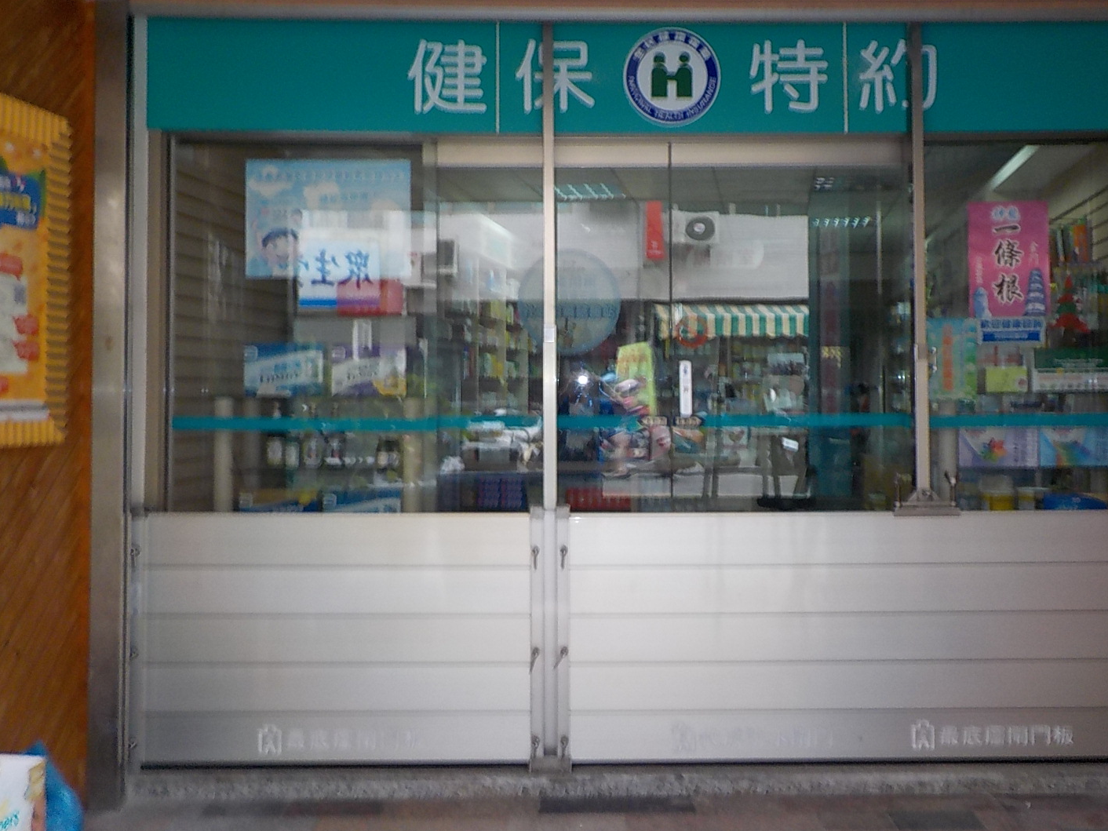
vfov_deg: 41.8
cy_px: 384
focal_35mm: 34
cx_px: 601
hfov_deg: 53.9
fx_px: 1088
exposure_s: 1/30
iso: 160
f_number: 3.3
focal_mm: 4.1
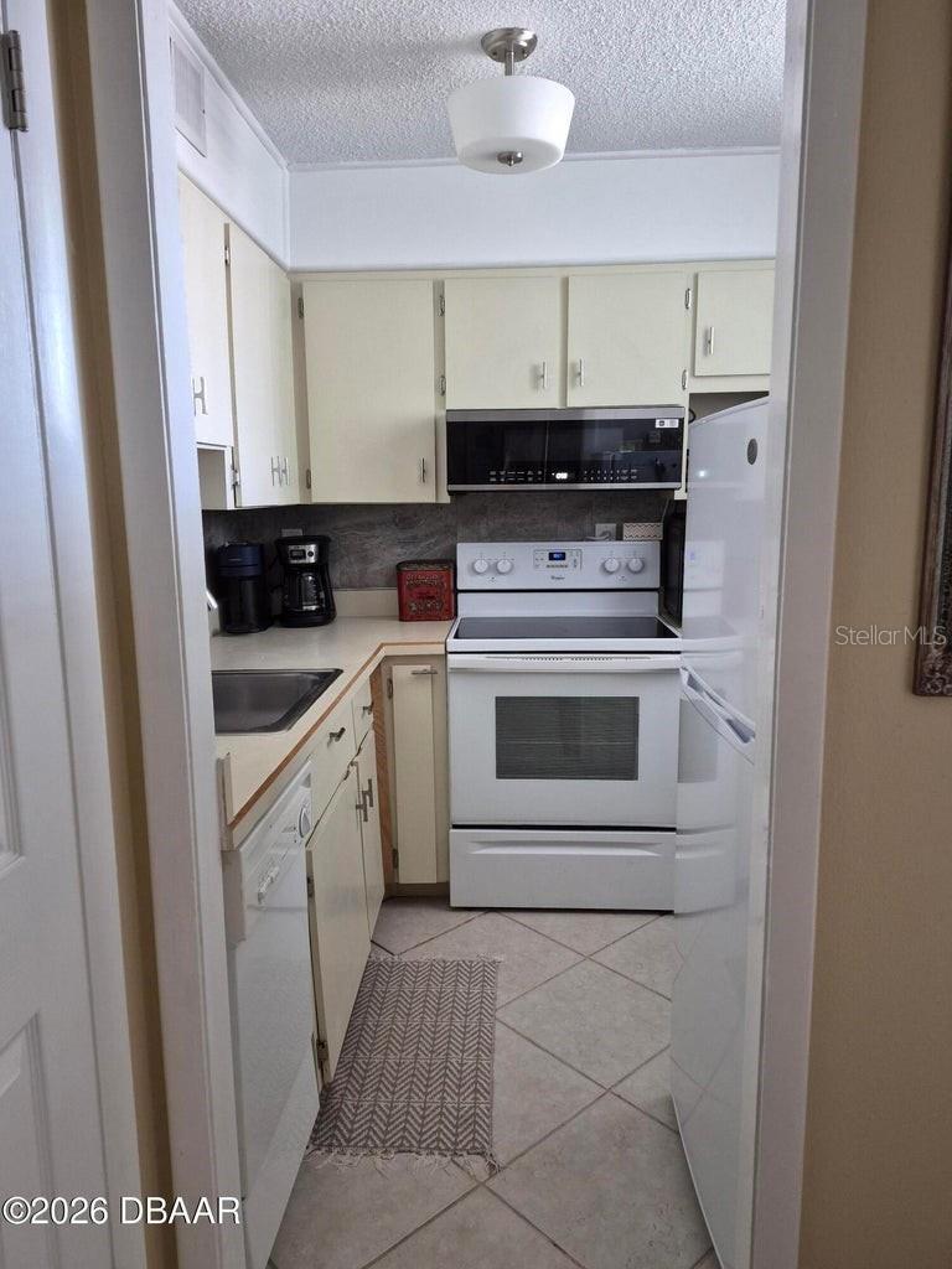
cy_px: 634
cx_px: 476
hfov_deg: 58.9
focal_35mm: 23
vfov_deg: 73.9
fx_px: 843
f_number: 1.8
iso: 200
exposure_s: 1/120
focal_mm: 5.4
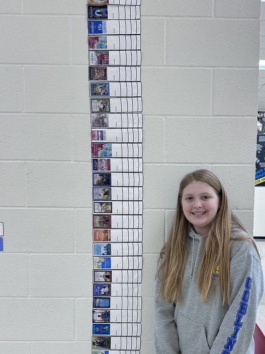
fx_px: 357
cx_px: 169
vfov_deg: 51.8
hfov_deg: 40.4
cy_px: 230
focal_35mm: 35
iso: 125
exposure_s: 1/120
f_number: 1.78
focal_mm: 6.86
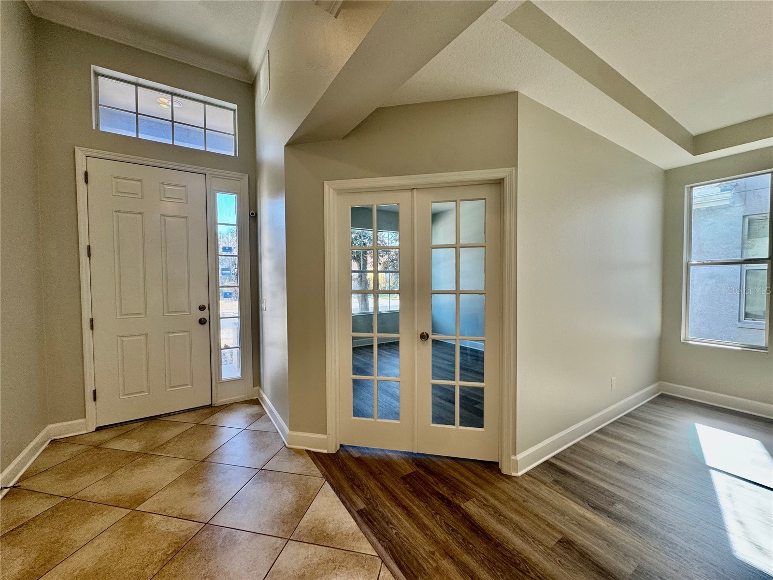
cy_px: 290
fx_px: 313
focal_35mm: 14
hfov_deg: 102.1
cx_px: 386
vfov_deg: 85.7
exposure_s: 1/120
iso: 100
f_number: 2.2
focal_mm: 2.22
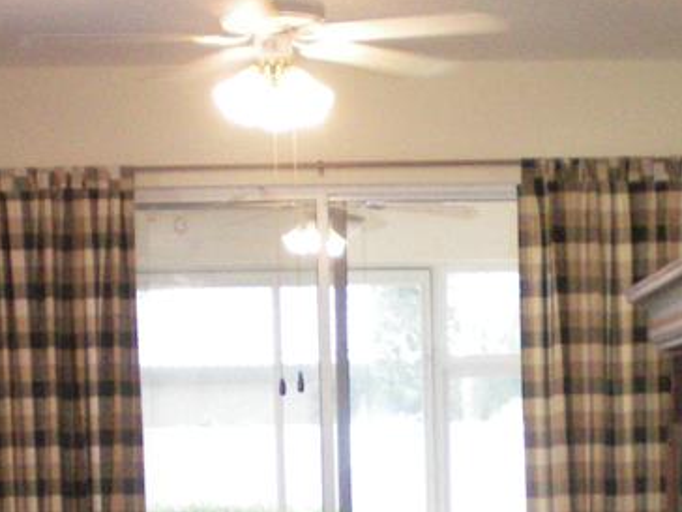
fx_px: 2108
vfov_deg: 13.3
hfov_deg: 18.1
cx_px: 624
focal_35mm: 107
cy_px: 679
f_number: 3.1
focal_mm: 6.3
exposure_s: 1/60
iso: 400
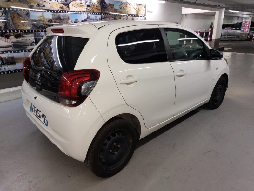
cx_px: 127
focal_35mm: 25
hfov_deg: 69.4
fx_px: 183
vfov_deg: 54.9
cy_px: 96
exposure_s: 1/100
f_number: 1.8
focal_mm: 5.23
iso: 250
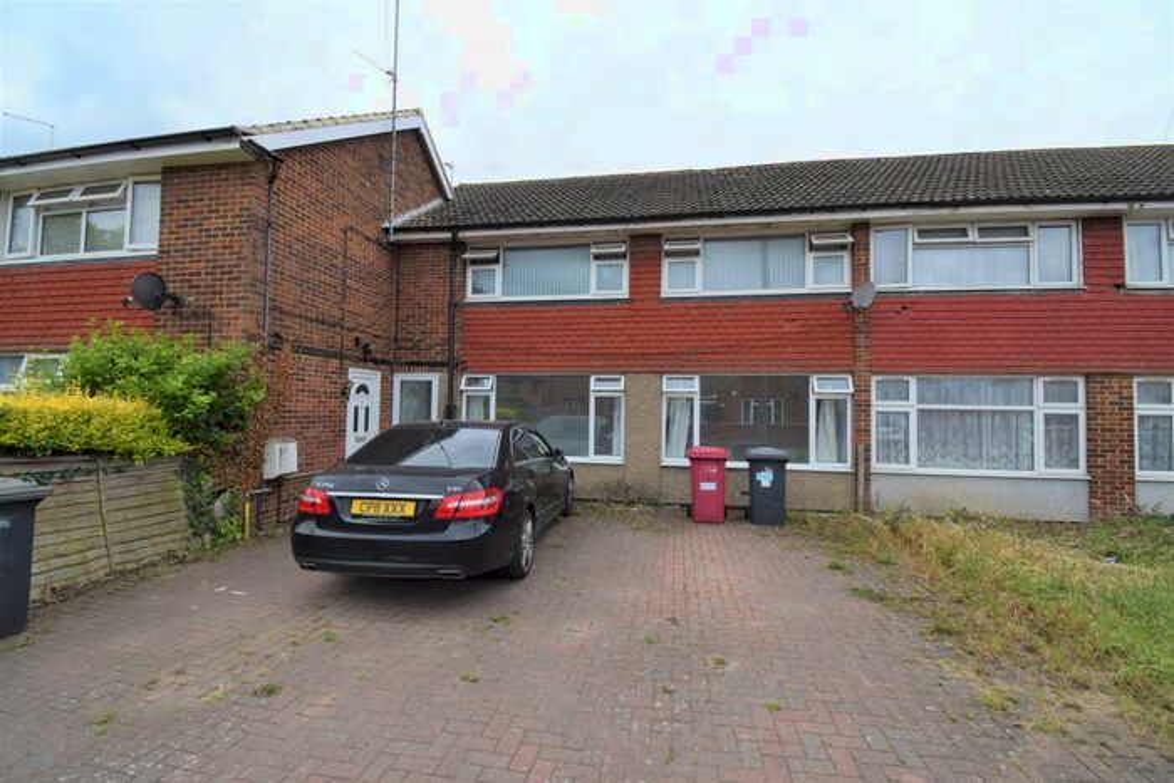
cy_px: 392
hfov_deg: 100.4
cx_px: 587
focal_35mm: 15
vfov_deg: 77.4
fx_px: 489
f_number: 8
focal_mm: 10
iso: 200
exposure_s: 1/250
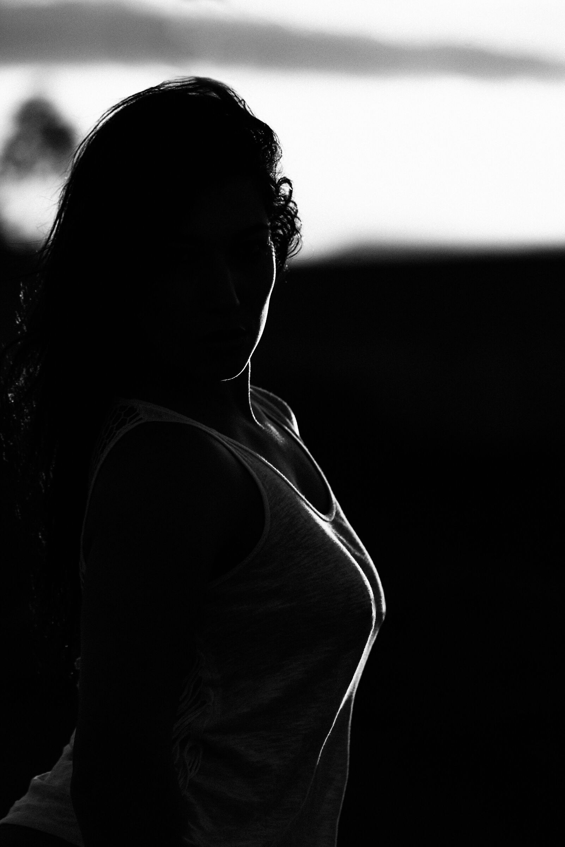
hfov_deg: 6.9
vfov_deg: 10.3
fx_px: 4704
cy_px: 424
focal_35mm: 200
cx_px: 282
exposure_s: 1/320
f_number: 7.1
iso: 100
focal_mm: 200
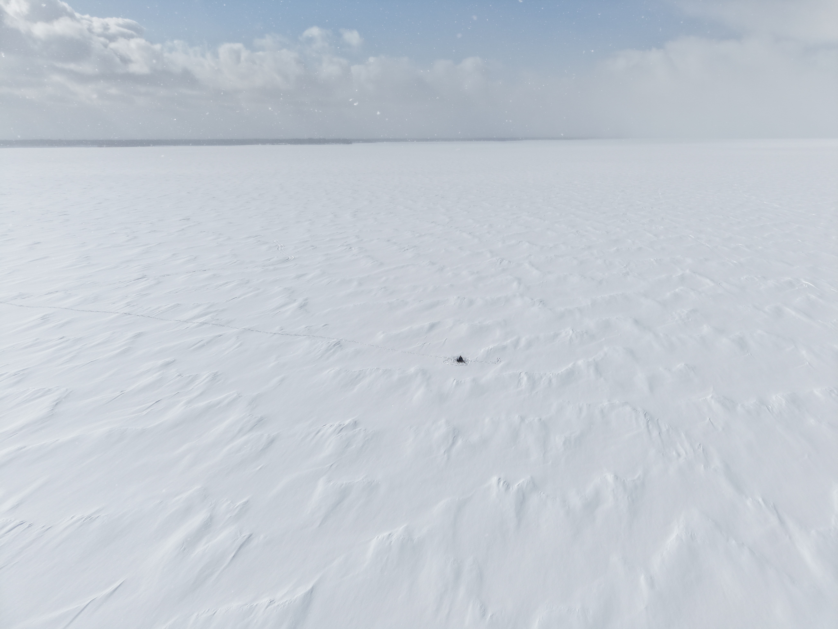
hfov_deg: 71.6
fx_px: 581
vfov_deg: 56.8
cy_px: 314
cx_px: 419
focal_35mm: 24
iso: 110
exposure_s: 1/8000
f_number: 1.8
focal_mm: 8.67
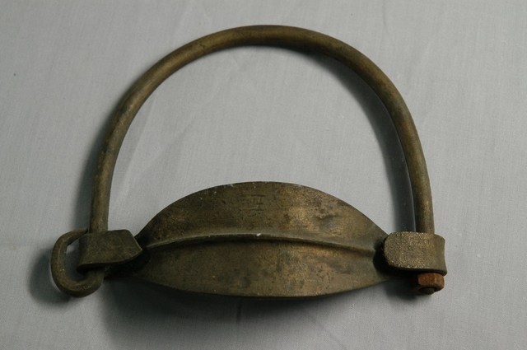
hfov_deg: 19.5
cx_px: 264
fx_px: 1535
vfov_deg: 13.0
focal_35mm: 105
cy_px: 175
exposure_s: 1/8
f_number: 10
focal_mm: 70
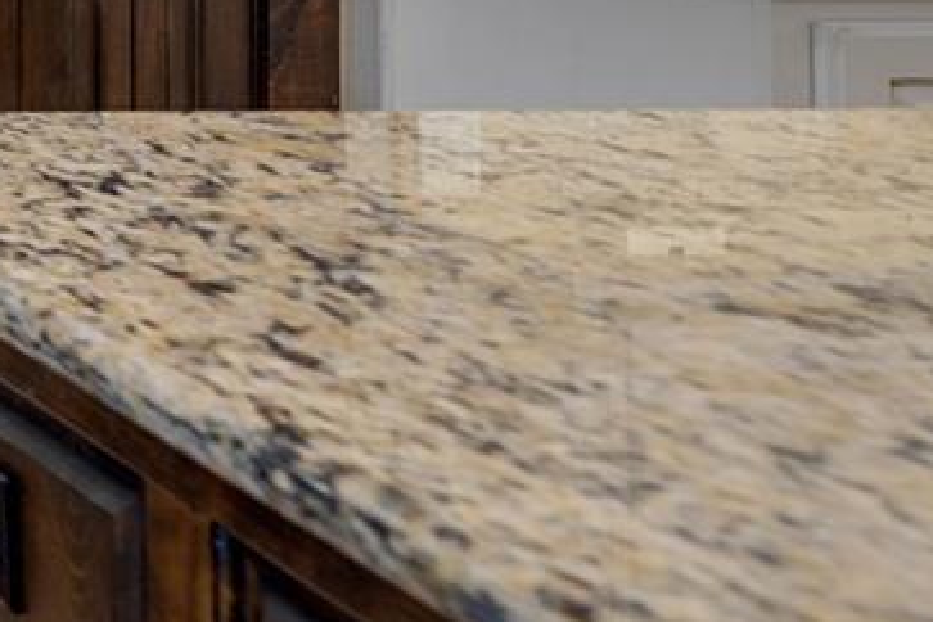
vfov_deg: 15.5
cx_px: -1141
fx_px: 2047
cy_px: -397
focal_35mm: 79
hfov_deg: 16.2
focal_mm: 14
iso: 200
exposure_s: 1/13
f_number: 3.2
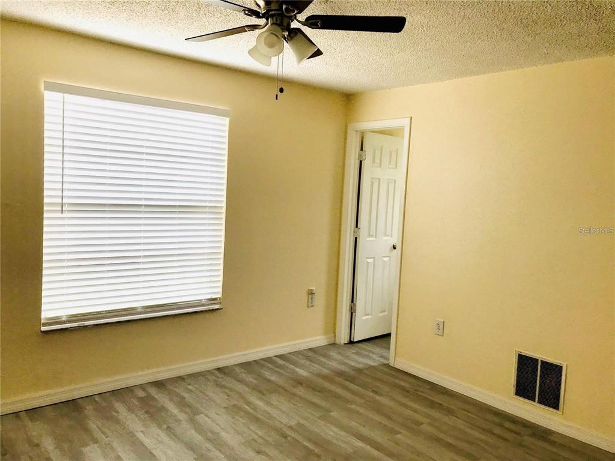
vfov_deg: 49.7
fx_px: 497
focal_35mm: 28
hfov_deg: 63.4
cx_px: 308
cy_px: 230
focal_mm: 3.99
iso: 20
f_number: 1.8
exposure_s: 1/269
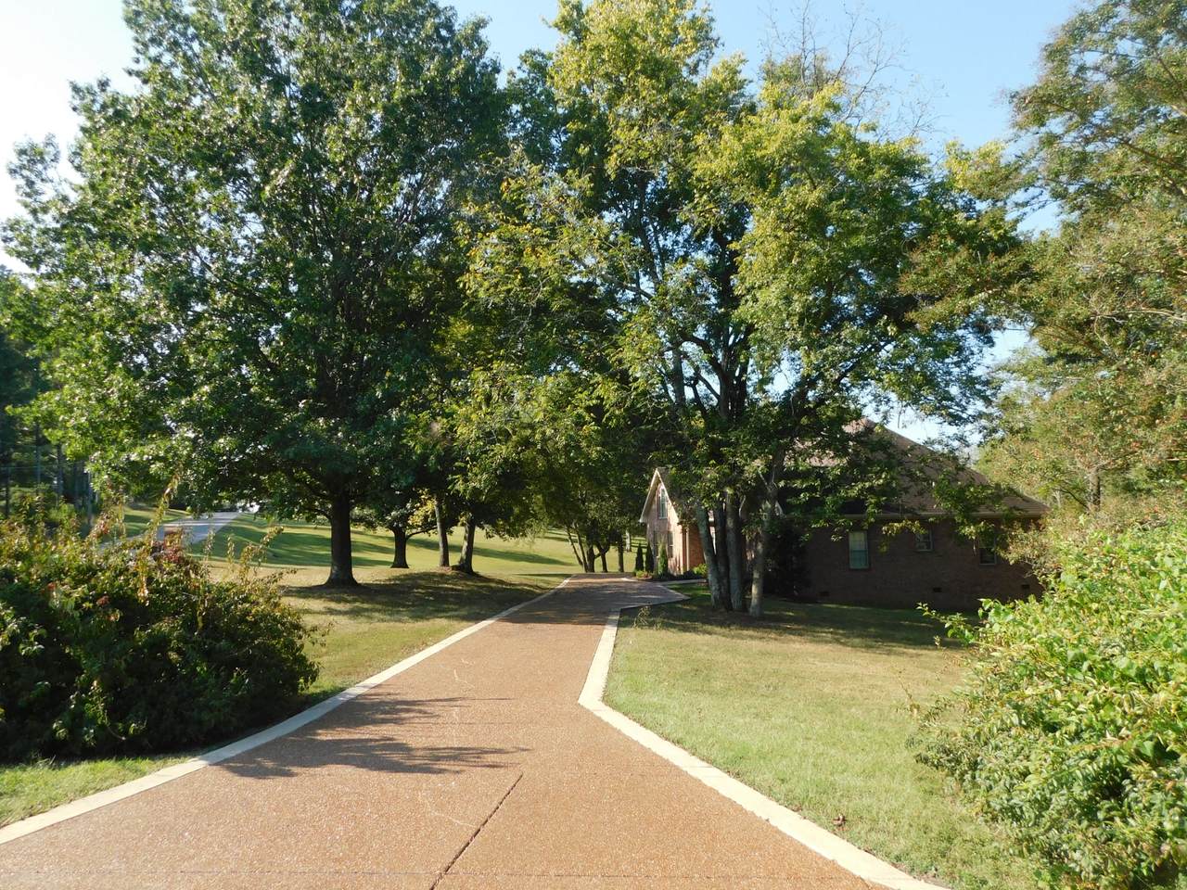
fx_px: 857
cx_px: 594
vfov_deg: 54.9
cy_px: 445
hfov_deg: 69.4
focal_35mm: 25
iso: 125
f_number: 3.1
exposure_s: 1/640
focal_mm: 4.5
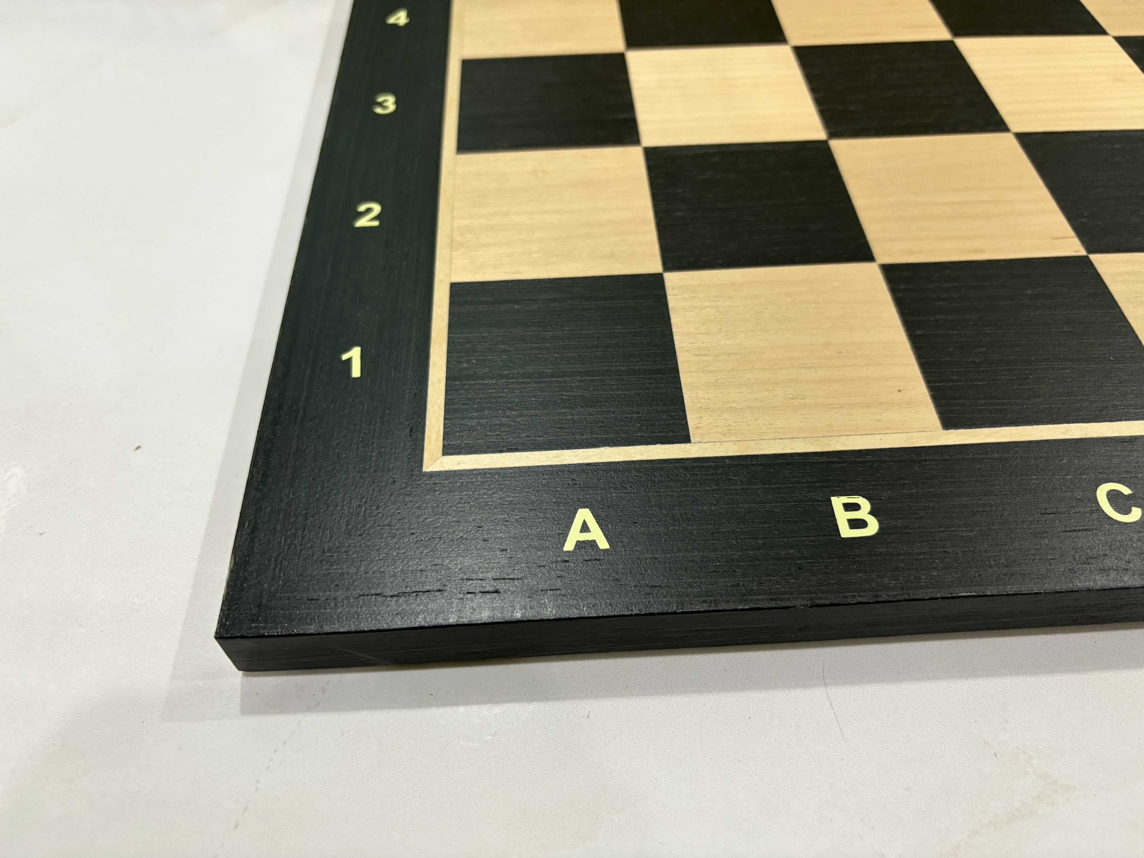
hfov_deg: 67.3
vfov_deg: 53.1
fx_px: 859
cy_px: 429
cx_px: 572
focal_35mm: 26
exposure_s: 1/60
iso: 250
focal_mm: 5.96
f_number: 1.6
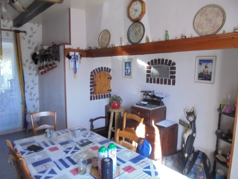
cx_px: 119
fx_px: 179
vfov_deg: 53.1
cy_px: 90
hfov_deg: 67.3
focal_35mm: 26
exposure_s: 1/30
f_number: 3.5
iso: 320
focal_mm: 4.6
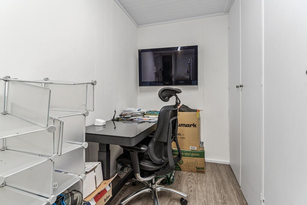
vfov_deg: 73.8
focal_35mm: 16
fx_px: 136
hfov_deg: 96.7
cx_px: 154
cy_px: 102
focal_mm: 16
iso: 320
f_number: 5
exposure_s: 1/30
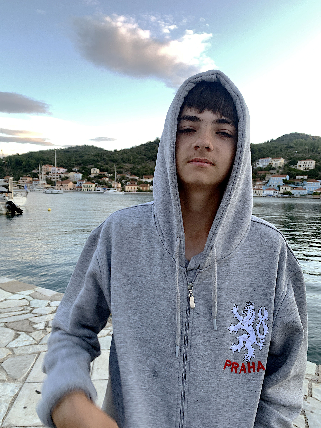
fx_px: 321
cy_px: 214
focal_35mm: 26
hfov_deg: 53.1
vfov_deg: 67.3
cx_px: 160
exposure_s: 1/121
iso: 32
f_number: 1.8
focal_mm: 4.25
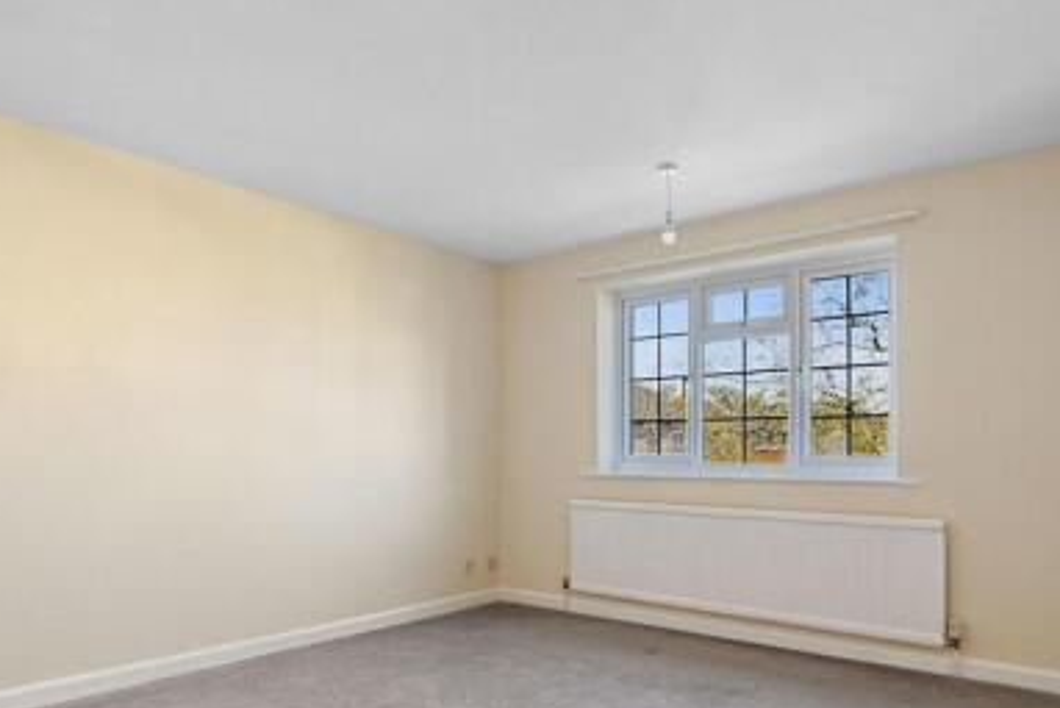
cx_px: 555
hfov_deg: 73.7
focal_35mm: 24
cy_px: 439
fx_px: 707
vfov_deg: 52.7
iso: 400
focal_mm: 14
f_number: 8
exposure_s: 1/2.5
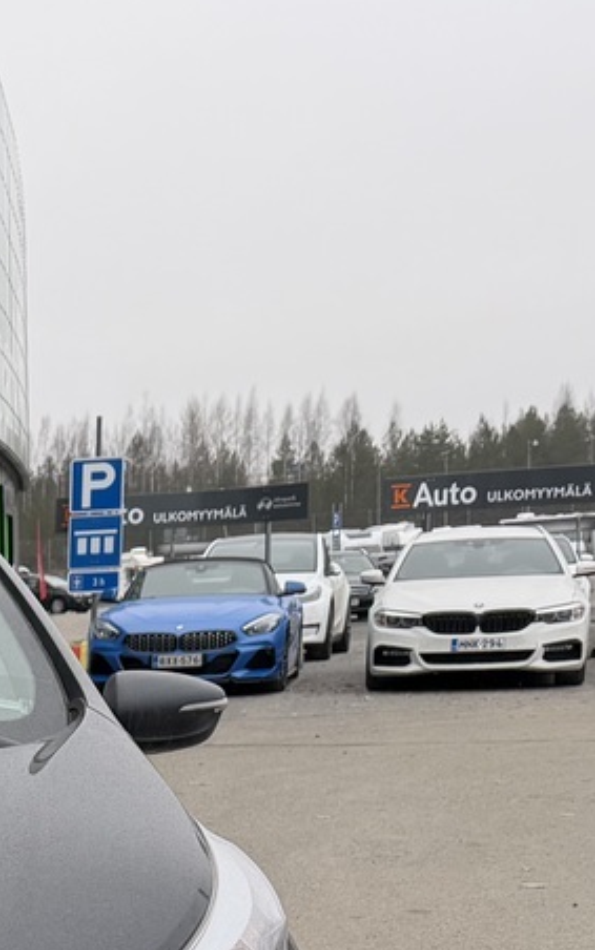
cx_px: -460
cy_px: 1089
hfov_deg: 14.3
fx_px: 2099
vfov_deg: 23.6
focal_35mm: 81
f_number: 1.78
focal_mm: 6.76
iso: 100
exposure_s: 1/722
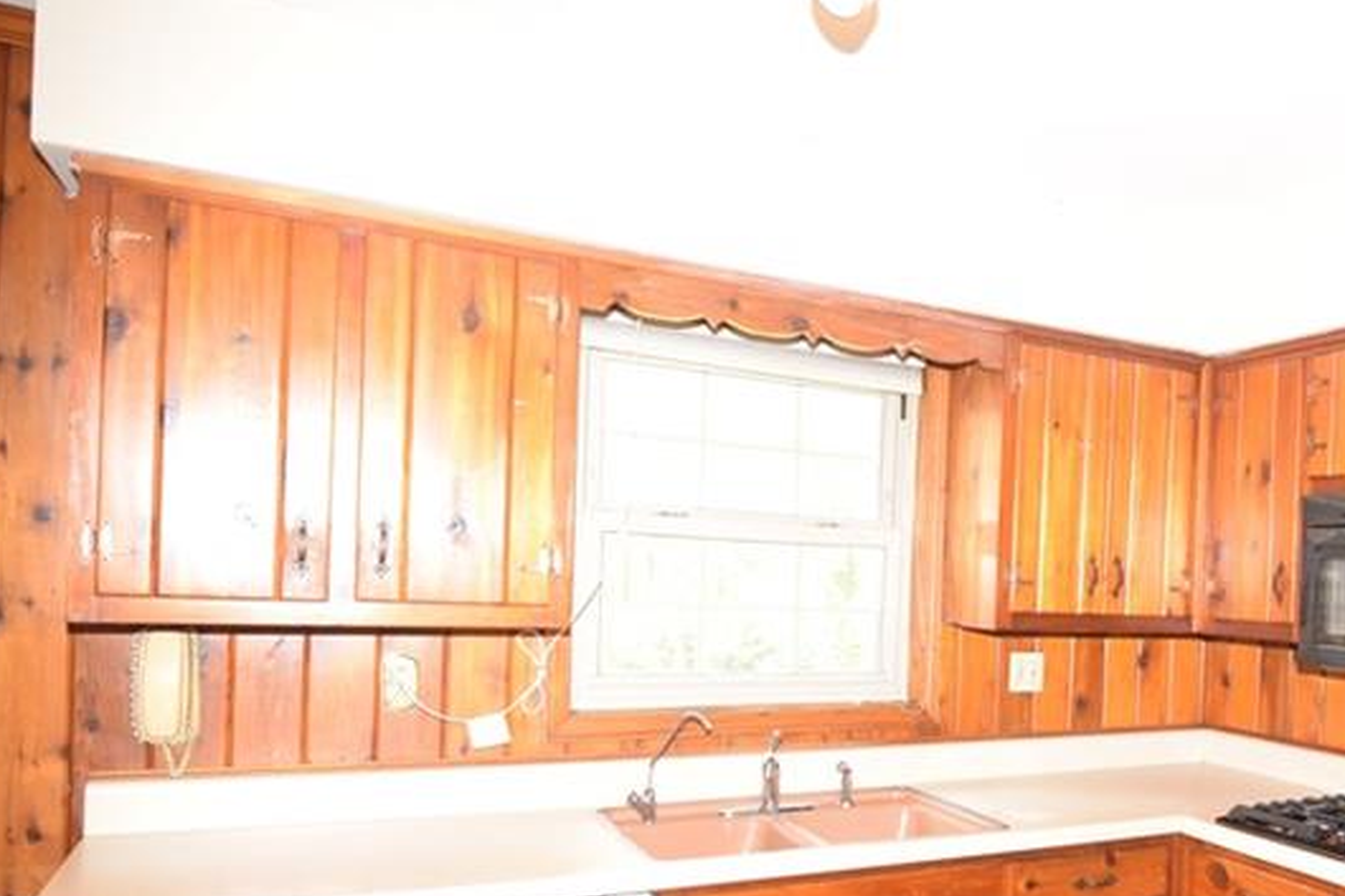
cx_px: 1023
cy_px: 574
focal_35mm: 29
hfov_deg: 59.9
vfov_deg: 44.5
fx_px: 1083
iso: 800
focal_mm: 10
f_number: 4.5
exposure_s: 1/80
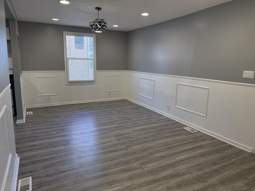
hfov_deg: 71.6
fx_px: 177
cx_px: 128
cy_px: 96
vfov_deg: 56.8
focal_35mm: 24
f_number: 1.78
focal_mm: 6.76
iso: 200
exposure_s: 1/214
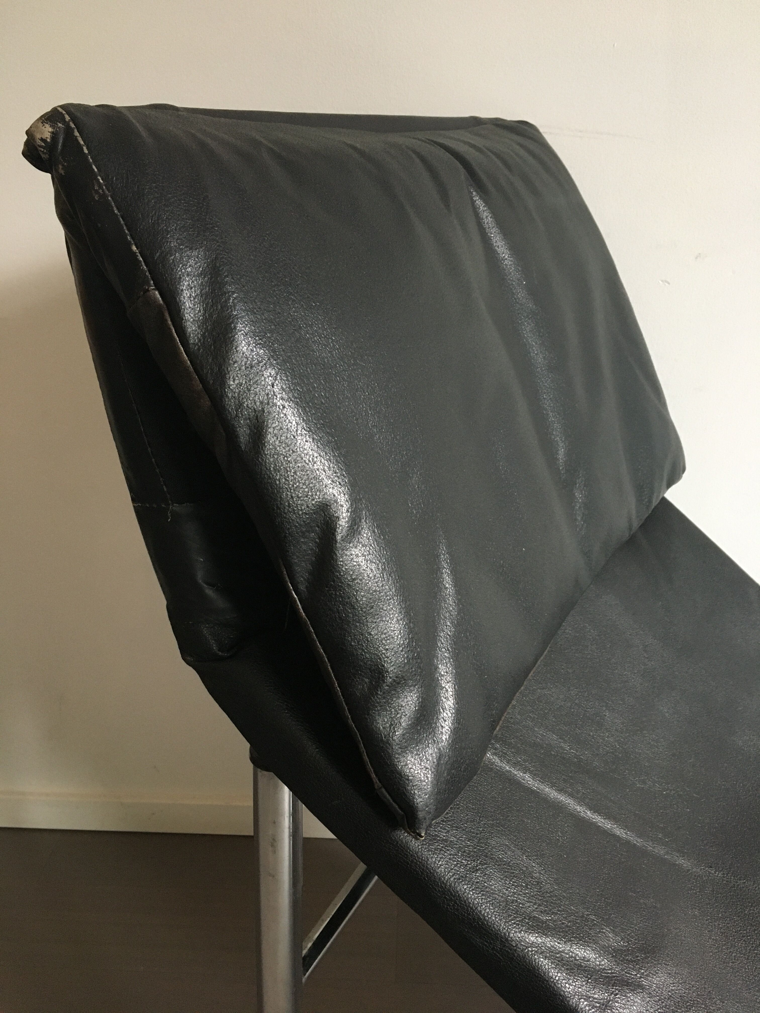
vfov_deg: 61.7
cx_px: 380
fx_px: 849
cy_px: 506
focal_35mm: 29
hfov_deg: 48.2
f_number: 2.2
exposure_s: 1/33
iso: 250
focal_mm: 4.15
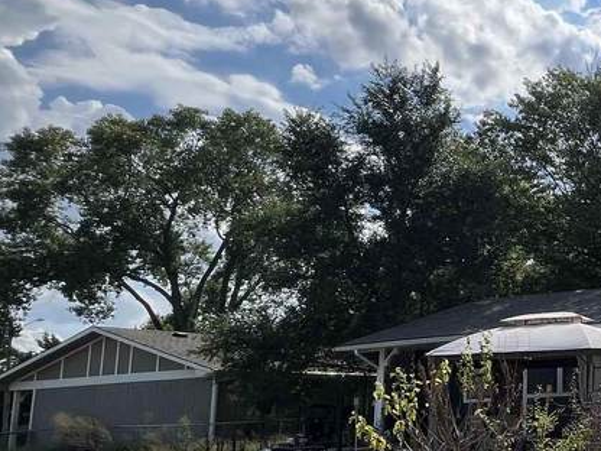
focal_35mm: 40
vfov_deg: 35.7
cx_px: 784
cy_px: 291
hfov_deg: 33.7
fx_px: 694
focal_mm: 1.57
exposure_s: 1/1575
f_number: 1.8
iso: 32
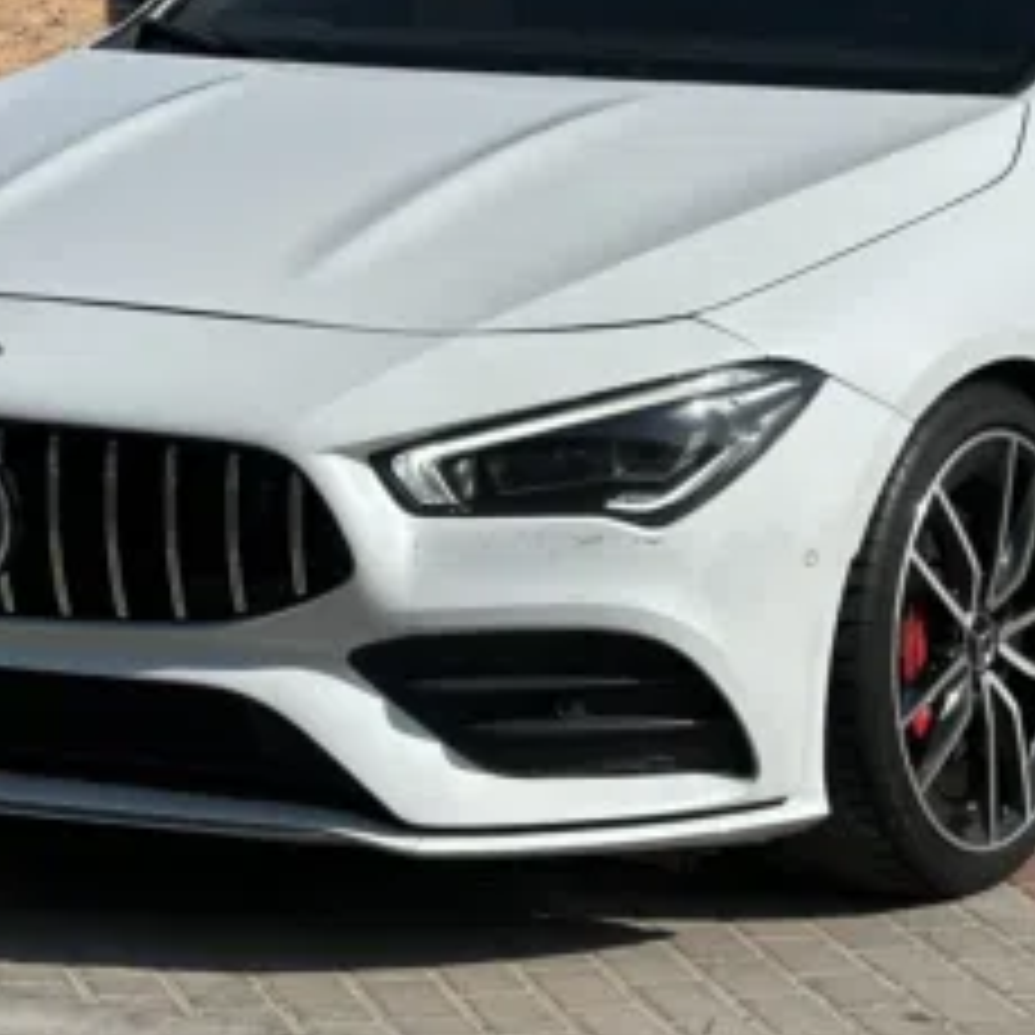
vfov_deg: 9.3
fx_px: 6393
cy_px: 369
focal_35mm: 189
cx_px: 675
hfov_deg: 9.2
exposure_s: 1/1248
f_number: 2.8
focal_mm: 9
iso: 32
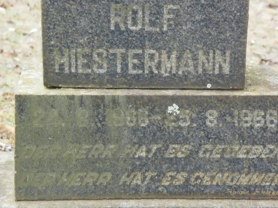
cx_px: 152
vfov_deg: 10.7
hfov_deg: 14.3
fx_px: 1108
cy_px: 94
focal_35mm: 138
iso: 250
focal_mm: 21.9
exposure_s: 1/50
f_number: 4
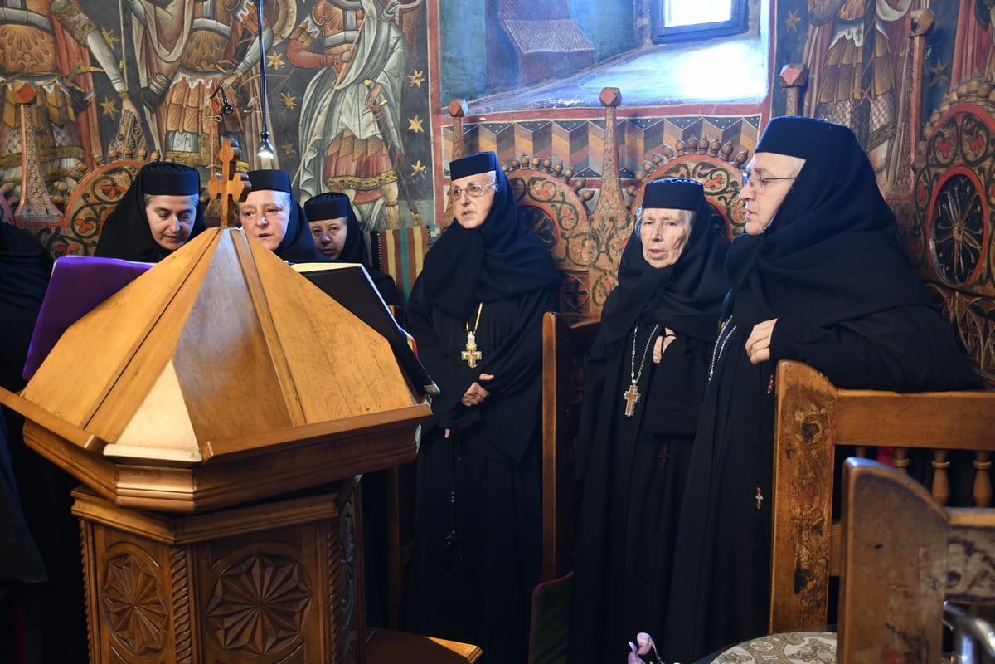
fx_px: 912
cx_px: 498
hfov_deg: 57.2
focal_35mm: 33
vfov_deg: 40.0
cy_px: 332
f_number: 2.8
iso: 2000
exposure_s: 1/25
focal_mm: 22
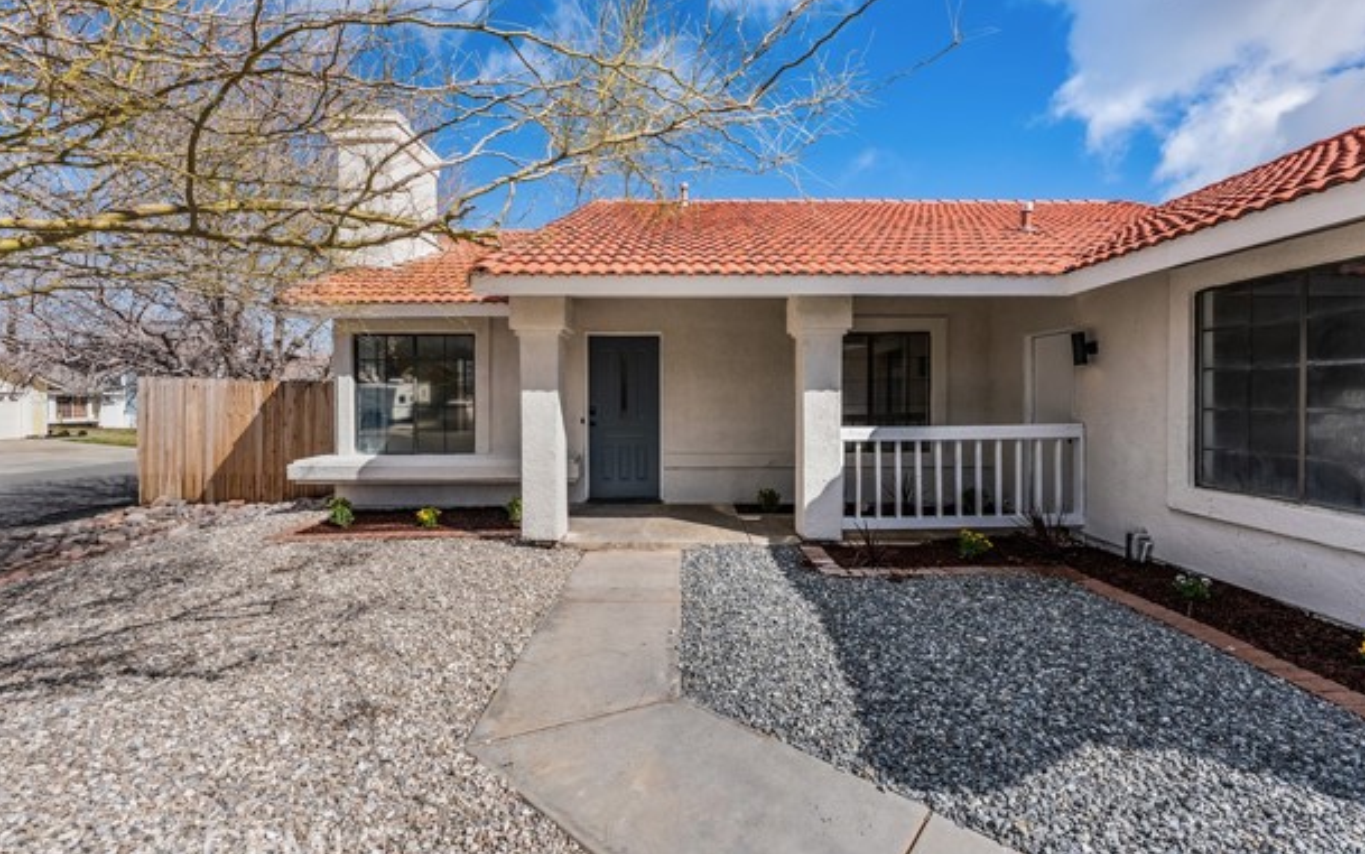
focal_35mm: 15
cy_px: 402
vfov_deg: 74.8
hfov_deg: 101.4
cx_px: 679
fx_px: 558
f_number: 7.1
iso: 320
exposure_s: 1/1600
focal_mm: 14
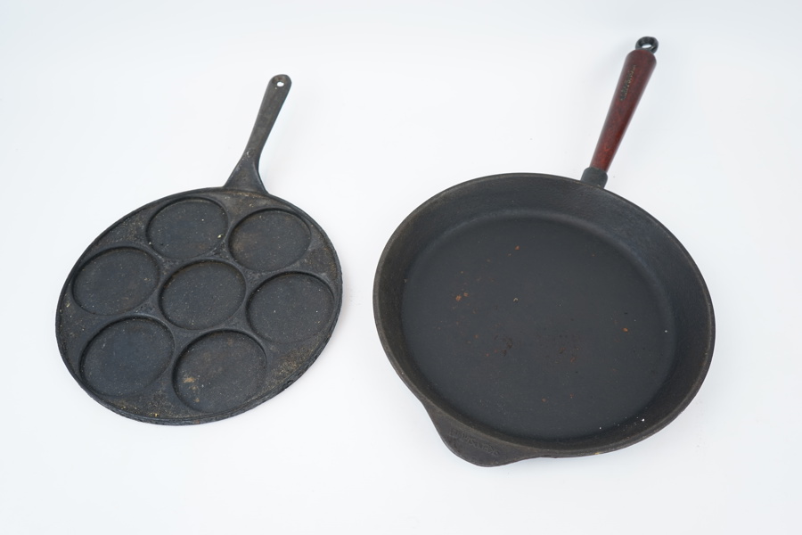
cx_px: 401
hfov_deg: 61.9
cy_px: 268
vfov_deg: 43.6
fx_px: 668
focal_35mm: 30
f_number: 4
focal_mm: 30
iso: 100
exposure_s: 1/60
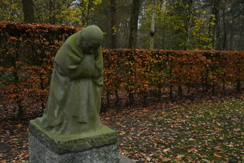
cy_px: 82
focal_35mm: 39
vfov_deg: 34.2
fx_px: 264
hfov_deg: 49.5
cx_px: 122
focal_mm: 26
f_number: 4
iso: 1000
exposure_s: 1/80
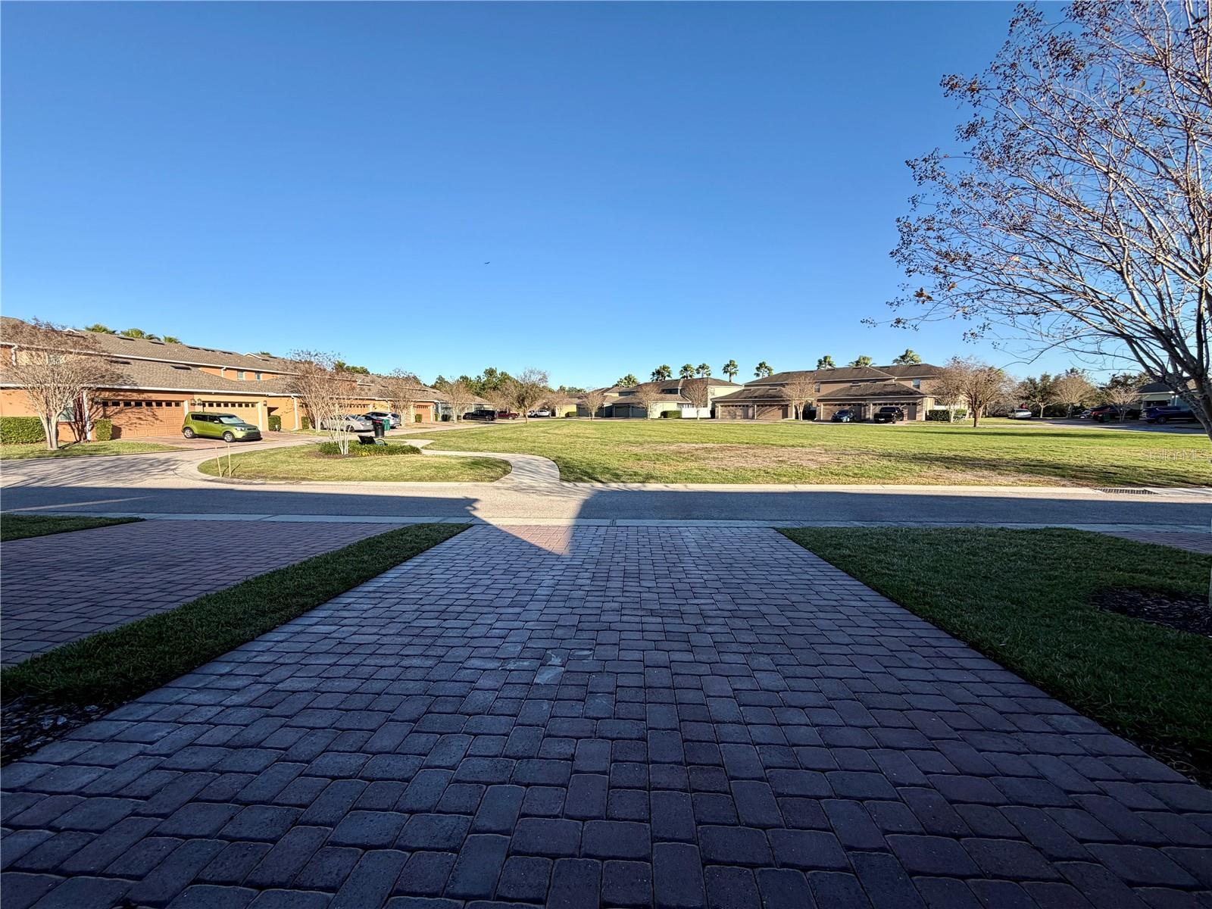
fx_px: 490
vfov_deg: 85.7
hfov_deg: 102.1
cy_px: 454
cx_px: 606
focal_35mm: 14
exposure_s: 1/770
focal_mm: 2.22
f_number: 2.2
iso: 32
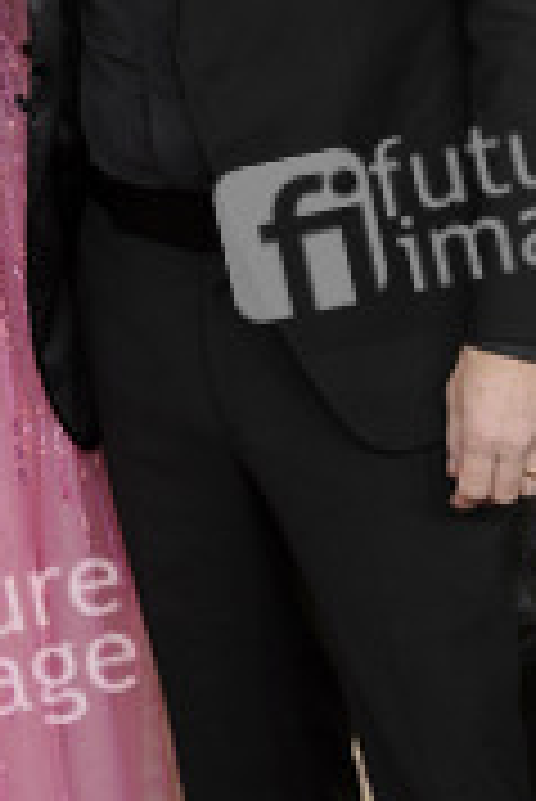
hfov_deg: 6.4
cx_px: 38
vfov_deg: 9.5
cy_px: -9
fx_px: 4770
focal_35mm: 214
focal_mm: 95
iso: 1000
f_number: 13
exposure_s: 1/250
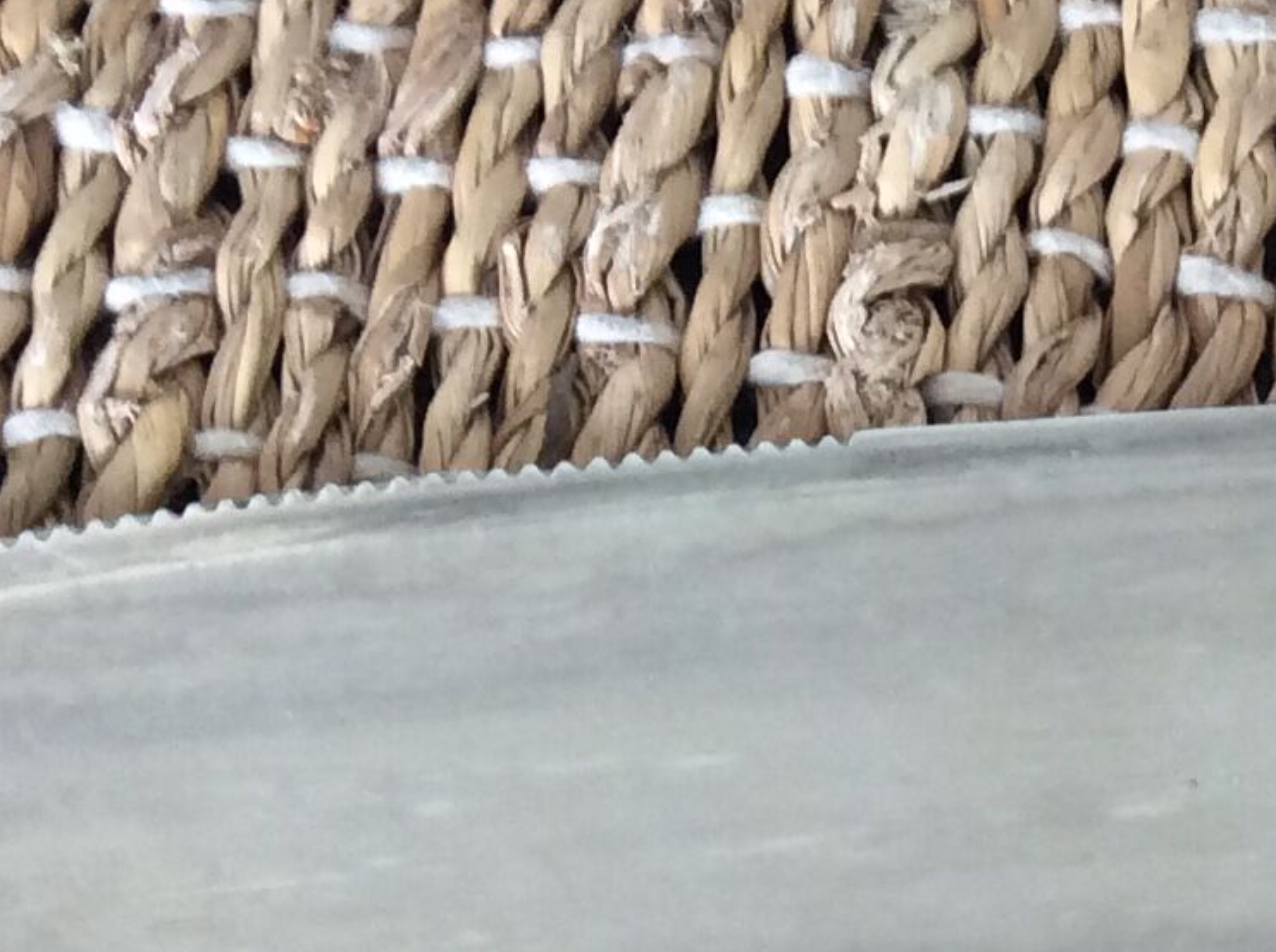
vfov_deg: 12.7
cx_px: 1364
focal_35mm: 112
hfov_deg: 17.1
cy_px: 1286
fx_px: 4121
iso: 80
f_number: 2.4
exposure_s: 1/25
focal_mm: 3.3
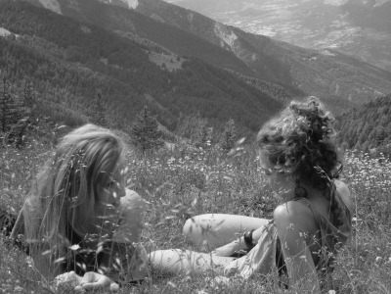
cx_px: 196
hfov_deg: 27.4
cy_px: 147
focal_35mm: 71
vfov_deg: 20.7
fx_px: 802
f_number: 4.2
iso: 80
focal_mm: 11.7
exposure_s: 1/500
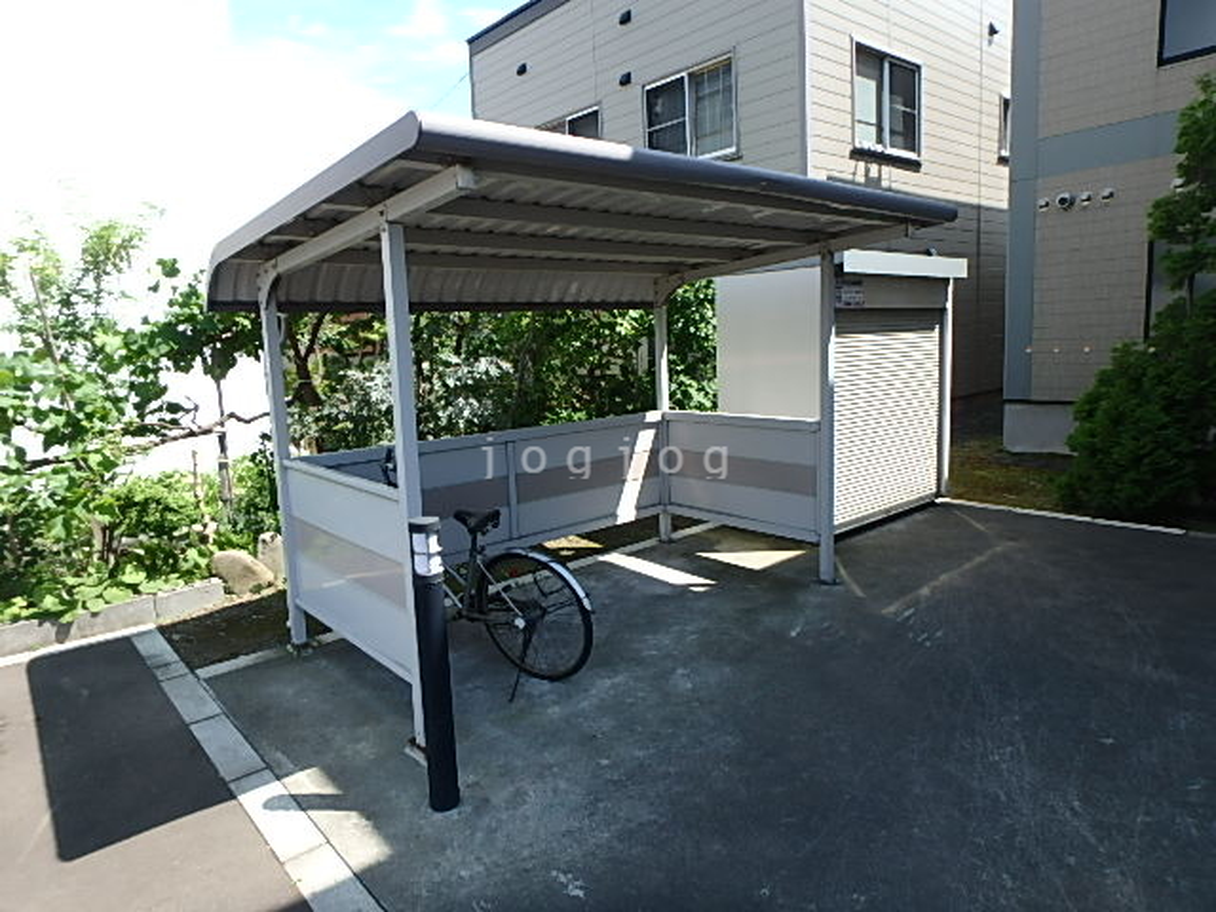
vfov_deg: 63.4
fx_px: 738
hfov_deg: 79.0
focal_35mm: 21
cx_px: 608
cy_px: 456
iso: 125
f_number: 3.5
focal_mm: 3.7
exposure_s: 1/400
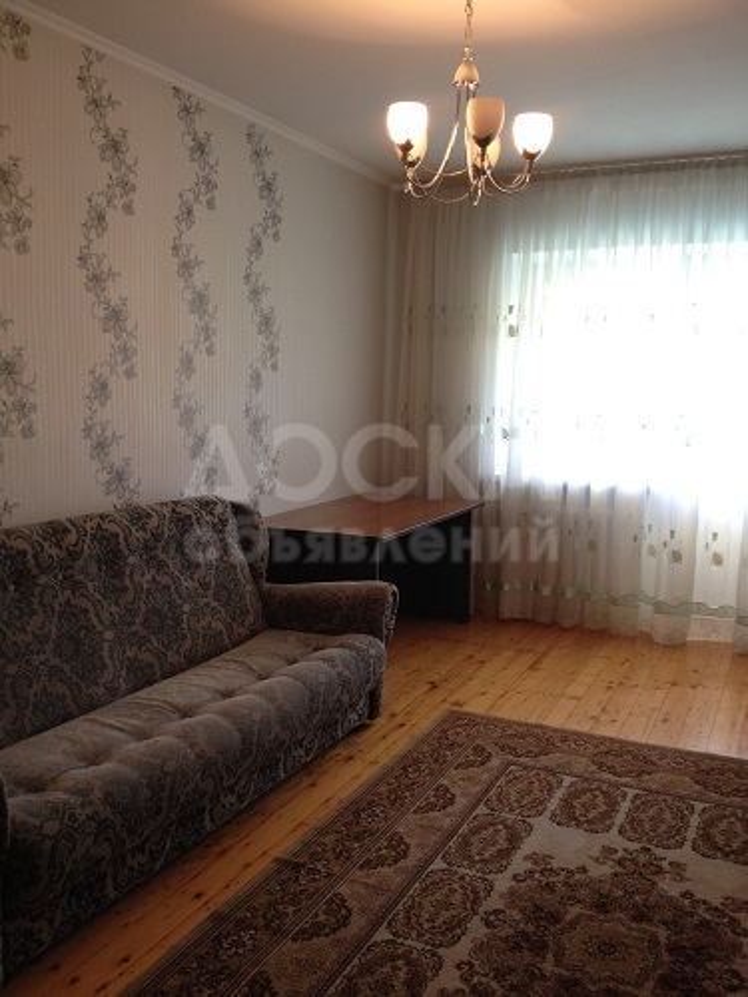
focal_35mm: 35
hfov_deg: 40.7
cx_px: 374
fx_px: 1008
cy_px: 498
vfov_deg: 52.6
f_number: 2.4
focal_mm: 4.28
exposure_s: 1/20
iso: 64
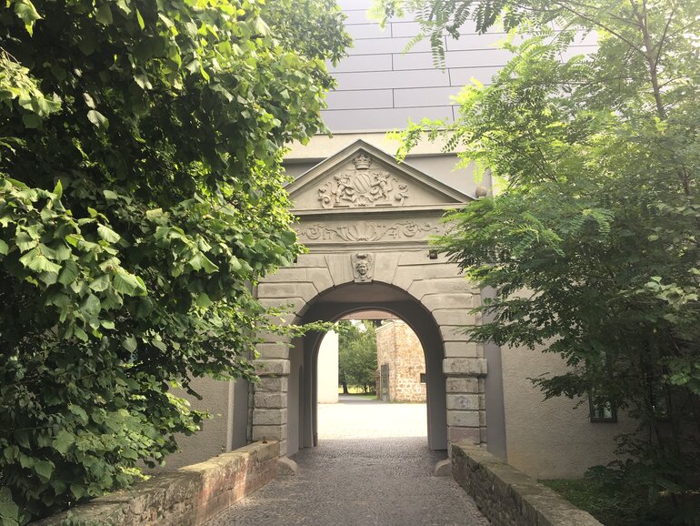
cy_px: 263
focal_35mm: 29
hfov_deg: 61.6
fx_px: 587
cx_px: 350
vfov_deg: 48.3
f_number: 2.2
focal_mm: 4.15
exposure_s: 1/131
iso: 25
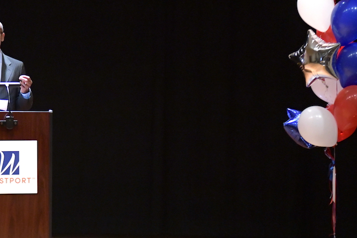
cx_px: 30
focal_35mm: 293
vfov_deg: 4.7
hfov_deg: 7.0
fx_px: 2905
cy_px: 198
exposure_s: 1/250
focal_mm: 105
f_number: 2.8
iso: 4000
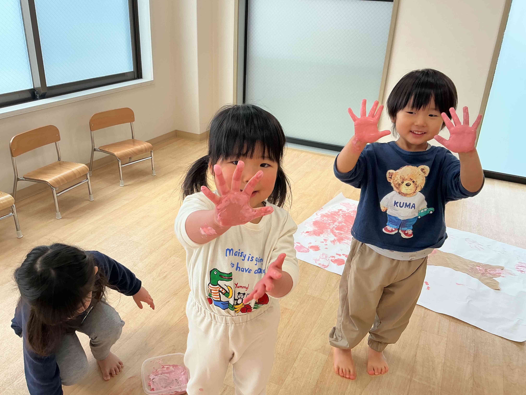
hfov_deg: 61.7
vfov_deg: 48.2
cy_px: 198
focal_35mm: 29
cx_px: 263
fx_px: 441
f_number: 1.8
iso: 20
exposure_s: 1/100
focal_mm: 3
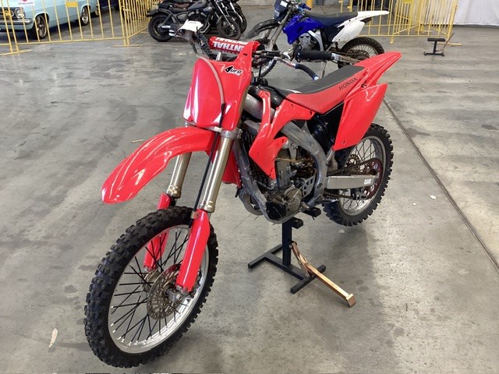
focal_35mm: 31
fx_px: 447
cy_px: 187
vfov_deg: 45.4
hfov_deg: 58.4
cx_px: 250
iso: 100
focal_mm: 3.3
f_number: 2.4
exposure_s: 1/50
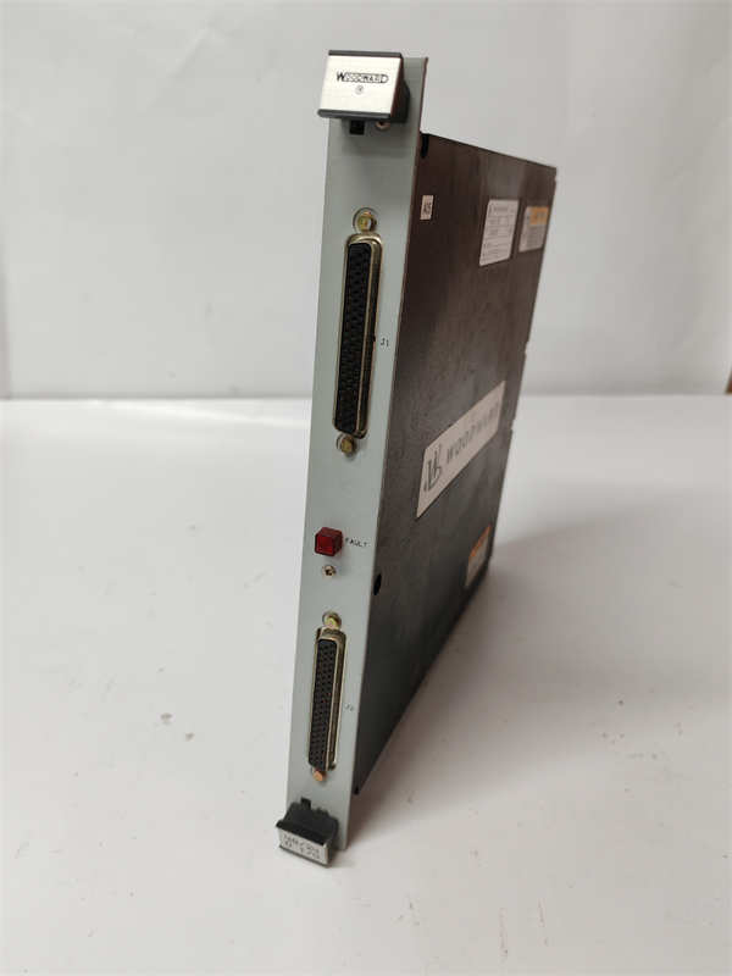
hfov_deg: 51.4
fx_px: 761
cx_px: 366
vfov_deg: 65.3
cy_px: 488
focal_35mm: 27
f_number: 1.9
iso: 800
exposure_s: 1/100
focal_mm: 6.12
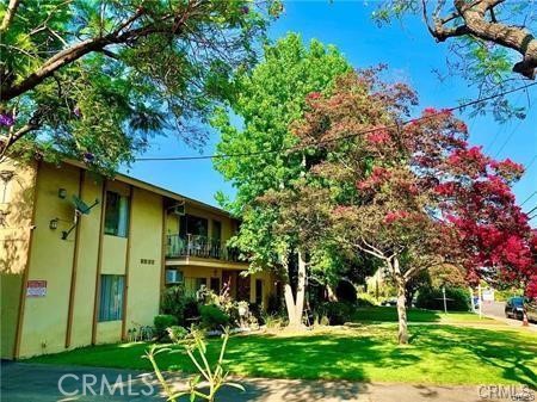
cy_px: 201
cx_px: 268
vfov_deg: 53.0
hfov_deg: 67.3
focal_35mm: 26
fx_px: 403
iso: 25
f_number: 1.8
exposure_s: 1/737
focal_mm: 4.25
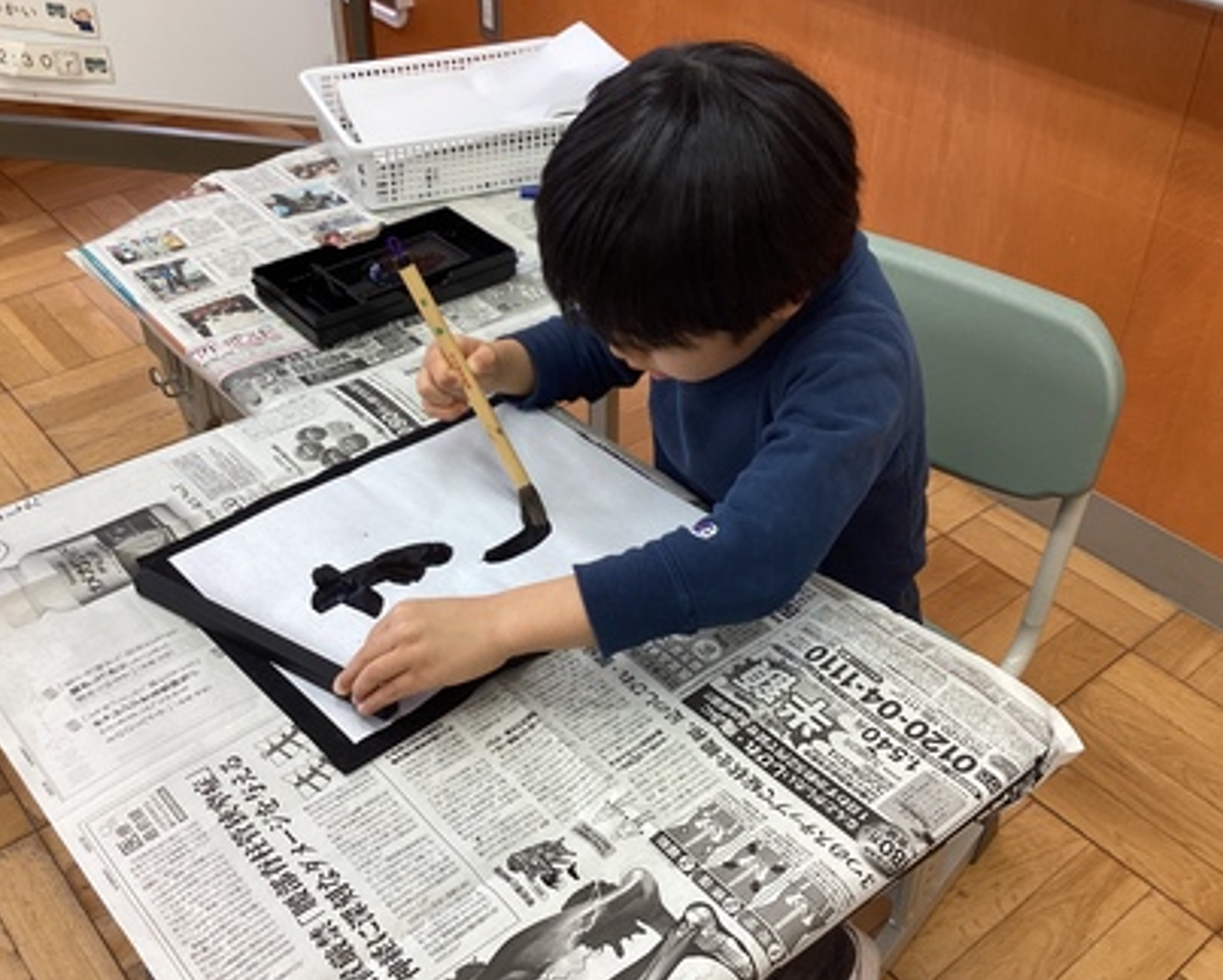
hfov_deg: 50.2
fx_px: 1304
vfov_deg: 41.2
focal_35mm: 36
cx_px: 592
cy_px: 504
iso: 50
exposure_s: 1/60
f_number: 2.4
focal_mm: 3.3
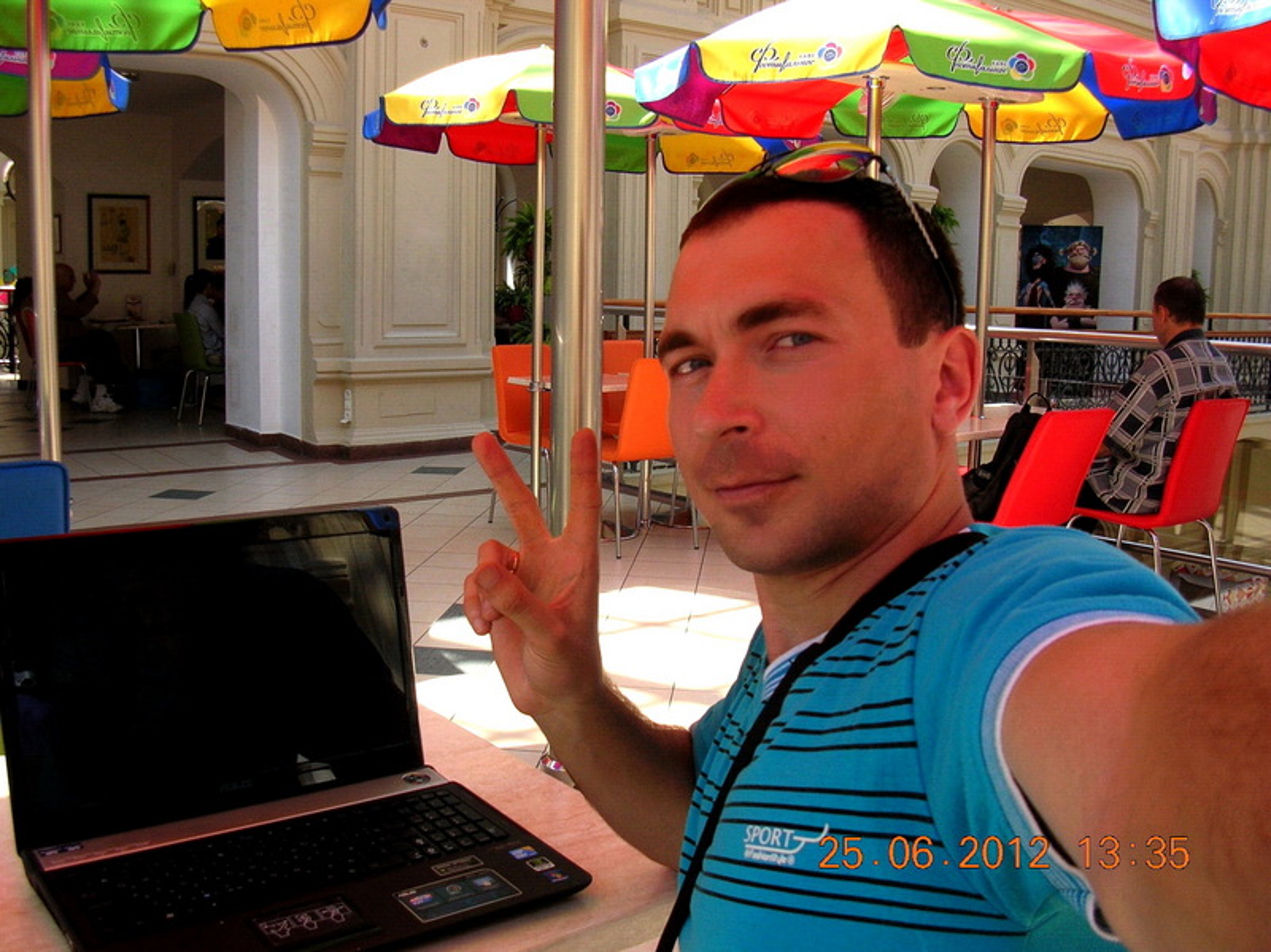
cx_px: 636
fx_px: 1284
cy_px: 476
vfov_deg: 40.7
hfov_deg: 52.7
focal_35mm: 35
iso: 50
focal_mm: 5.8
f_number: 2.8
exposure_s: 1/342
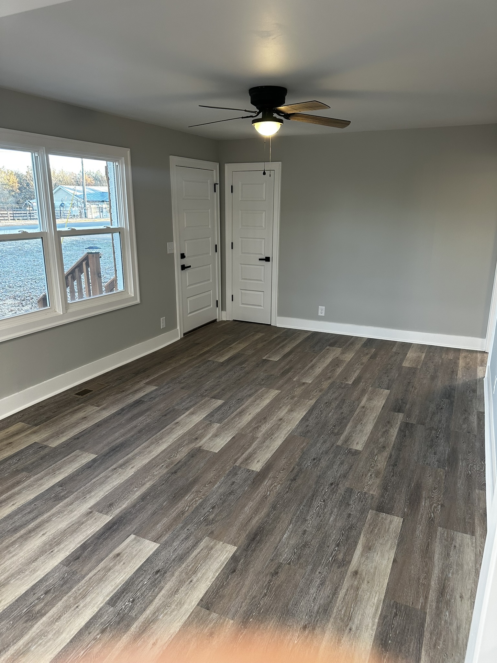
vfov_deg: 71.6
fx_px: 459
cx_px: 248
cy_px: 332
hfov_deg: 56.8
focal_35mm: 24
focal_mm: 6.86
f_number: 1.78
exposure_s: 1/60
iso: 160
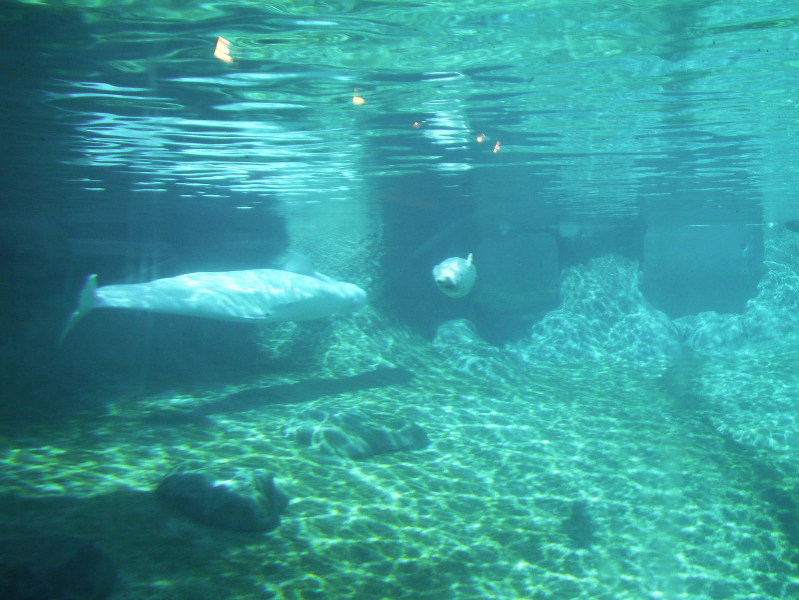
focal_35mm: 35
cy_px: 300
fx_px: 808
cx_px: 400
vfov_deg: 40.7
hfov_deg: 52.6
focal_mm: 5.86
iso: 50
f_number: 3.2
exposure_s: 1/60
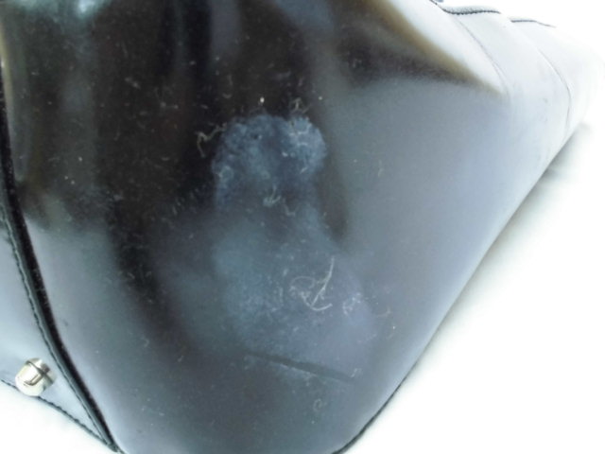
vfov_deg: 41.8
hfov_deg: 54.0
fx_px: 594
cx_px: 302
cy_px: 227
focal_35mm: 34
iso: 800
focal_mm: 6.1
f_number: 4
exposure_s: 1/25
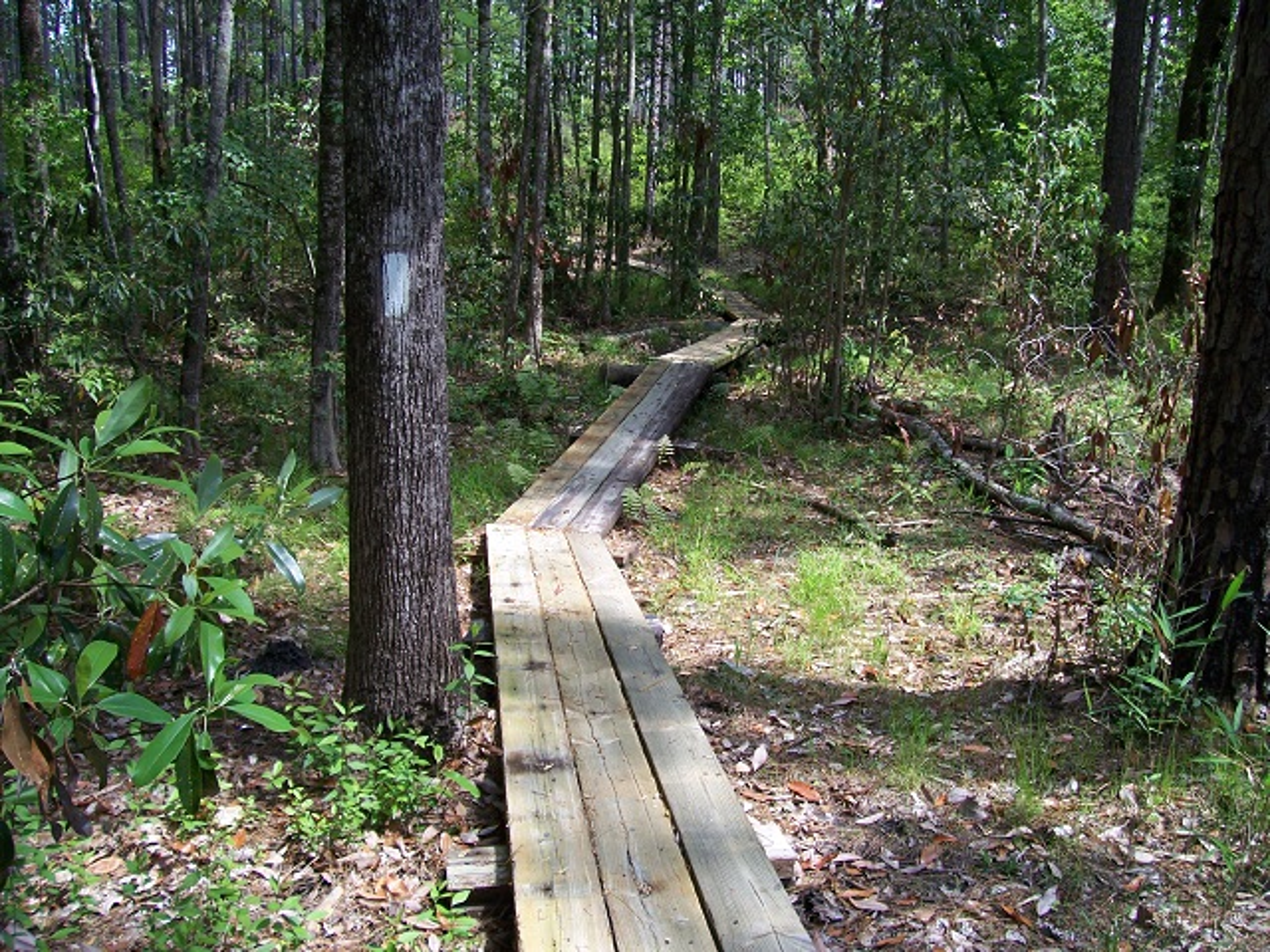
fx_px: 1247
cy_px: 476
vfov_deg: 41.8
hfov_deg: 54.0
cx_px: 635
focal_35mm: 34
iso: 80
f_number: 2.7
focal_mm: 5.6
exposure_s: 1/320
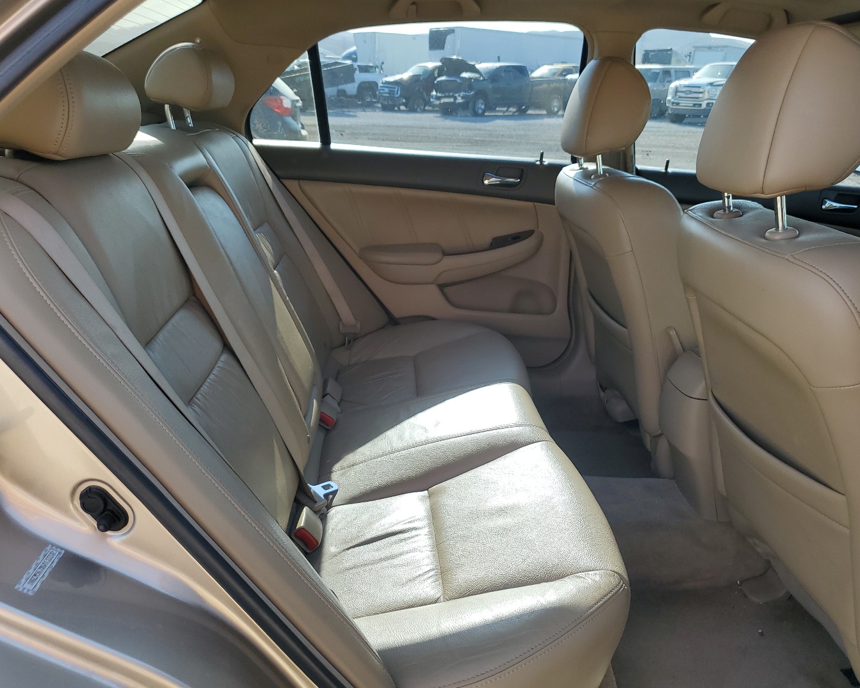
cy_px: 345
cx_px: 427
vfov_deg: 51.5
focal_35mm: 28
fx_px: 713
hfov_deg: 62.2
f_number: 1.5
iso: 50
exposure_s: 1/455
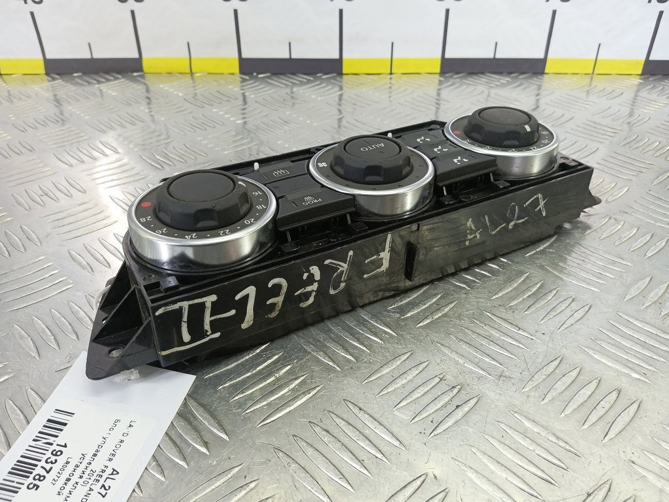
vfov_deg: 58.9
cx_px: 334
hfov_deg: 73.9
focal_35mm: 23
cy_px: 251
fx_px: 445
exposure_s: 1/50
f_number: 1.6
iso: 153
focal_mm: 4.11
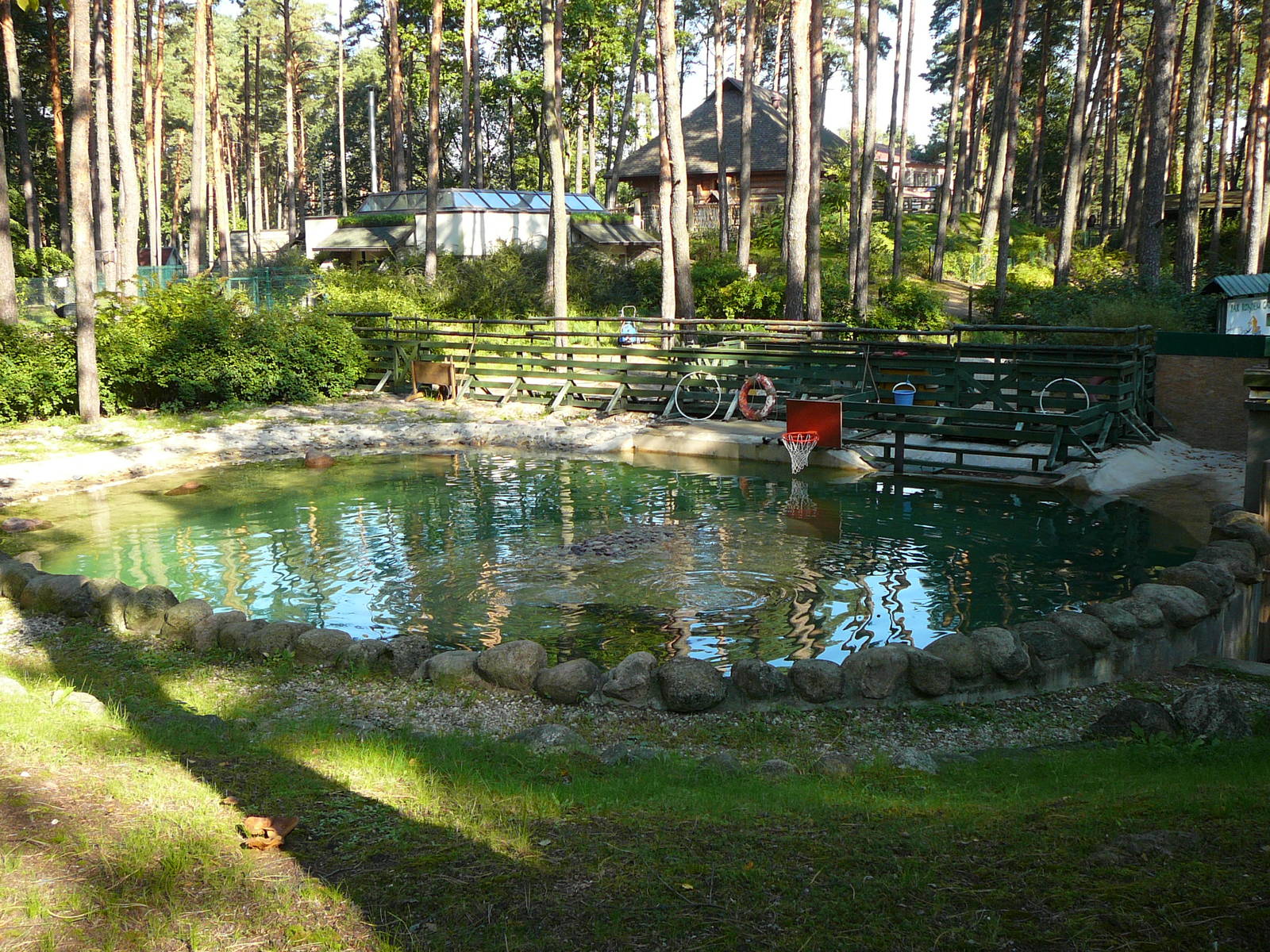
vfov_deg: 40.7
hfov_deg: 52.6
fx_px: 1284
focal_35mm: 35
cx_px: 635
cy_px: 476
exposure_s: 1/160
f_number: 2.8
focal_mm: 5.2
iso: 80
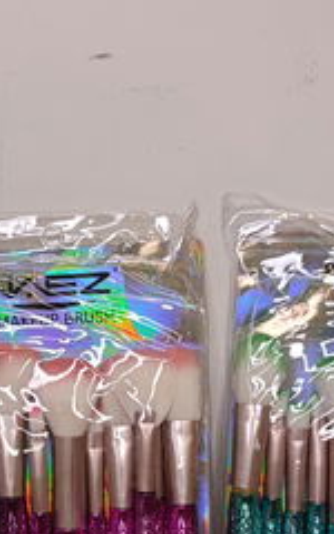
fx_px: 786
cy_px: 459
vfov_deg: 35.7
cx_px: 71
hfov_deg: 23.7
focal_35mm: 54
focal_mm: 6.14
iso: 500
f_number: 1.6
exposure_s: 1/100
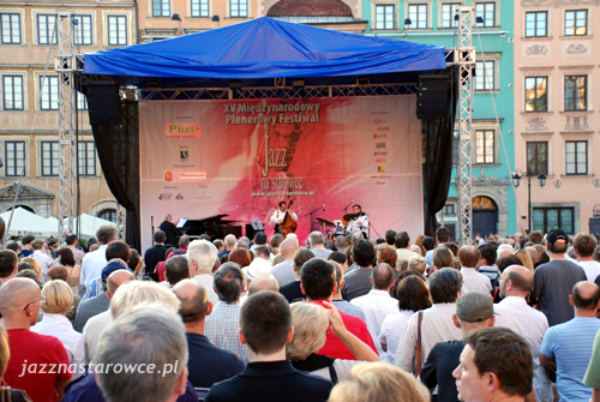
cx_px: 300
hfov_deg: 33.4
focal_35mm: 60
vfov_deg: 22.7
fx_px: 1001
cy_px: 201
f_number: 4.5
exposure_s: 1/50
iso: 200
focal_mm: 40
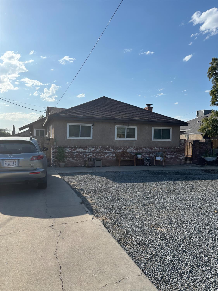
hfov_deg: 53.1
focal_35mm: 26
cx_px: 109
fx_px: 218
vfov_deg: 67.3
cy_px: 146
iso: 50
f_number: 1.6
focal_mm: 5.96
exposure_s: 1/4854
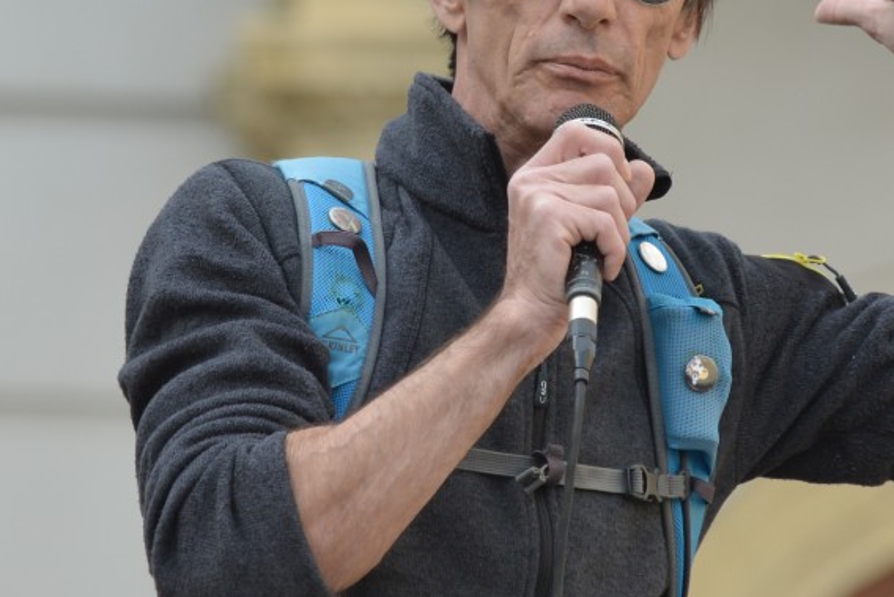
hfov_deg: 4.1
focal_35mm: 505
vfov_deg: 2.7
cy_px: 283
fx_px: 12543
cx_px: 505
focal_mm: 140
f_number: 5
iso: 400
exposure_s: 1/1600
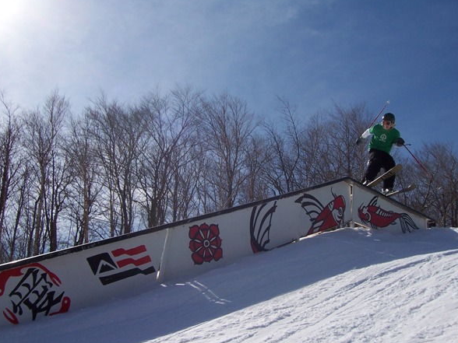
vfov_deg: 38.7
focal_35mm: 37
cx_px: 240
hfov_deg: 50.1
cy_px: 176
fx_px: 490
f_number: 5.6
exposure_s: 1/1000
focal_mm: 5.6
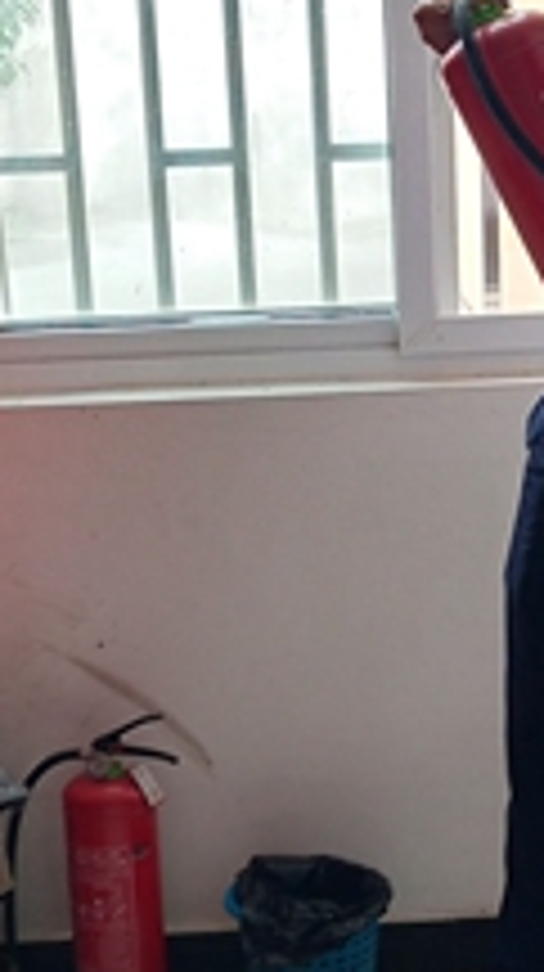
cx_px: 405
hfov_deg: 12.4
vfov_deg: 22.0
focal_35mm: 97
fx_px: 2495
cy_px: 616
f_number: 1.8
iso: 81
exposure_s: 1/100
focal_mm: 3.95
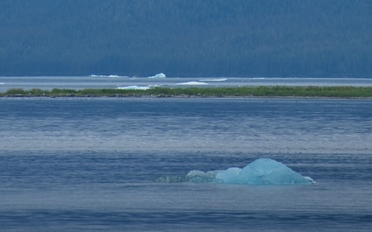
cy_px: -113
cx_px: 114
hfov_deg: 2.3
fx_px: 9368
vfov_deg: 1.4
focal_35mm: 924
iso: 180
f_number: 5.6
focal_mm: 300
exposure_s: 1/640
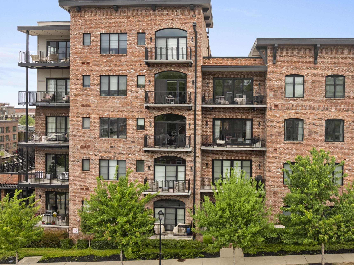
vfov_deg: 42.8
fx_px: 337
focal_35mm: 33
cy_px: 115
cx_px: 198
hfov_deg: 55.2
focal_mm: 12.29
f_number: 2.8
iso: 190
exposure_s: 1/1600
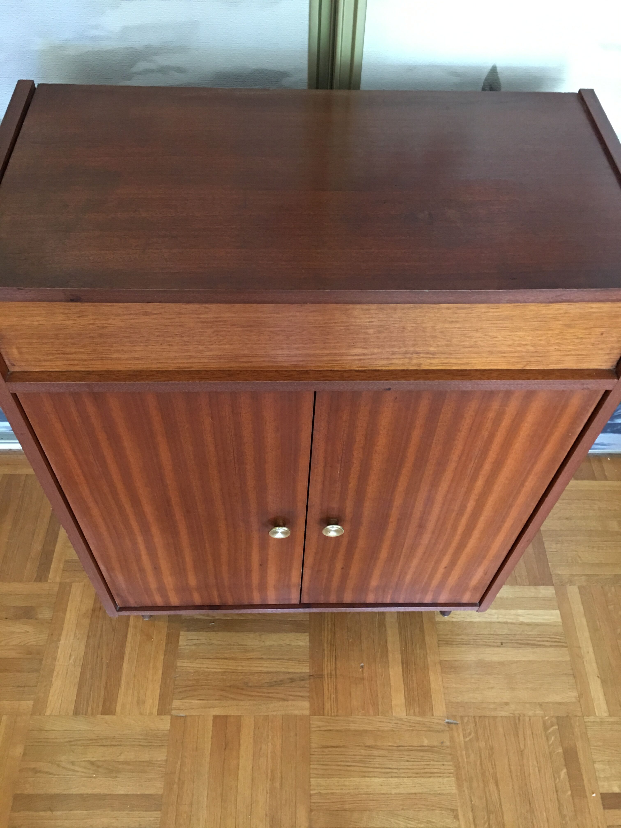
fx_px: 694
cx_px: 310
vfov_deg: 61.7
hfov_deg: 48.2
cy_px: 414
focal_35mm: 29
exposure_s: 1/8
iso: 125
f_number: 2.2
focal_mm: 4.15
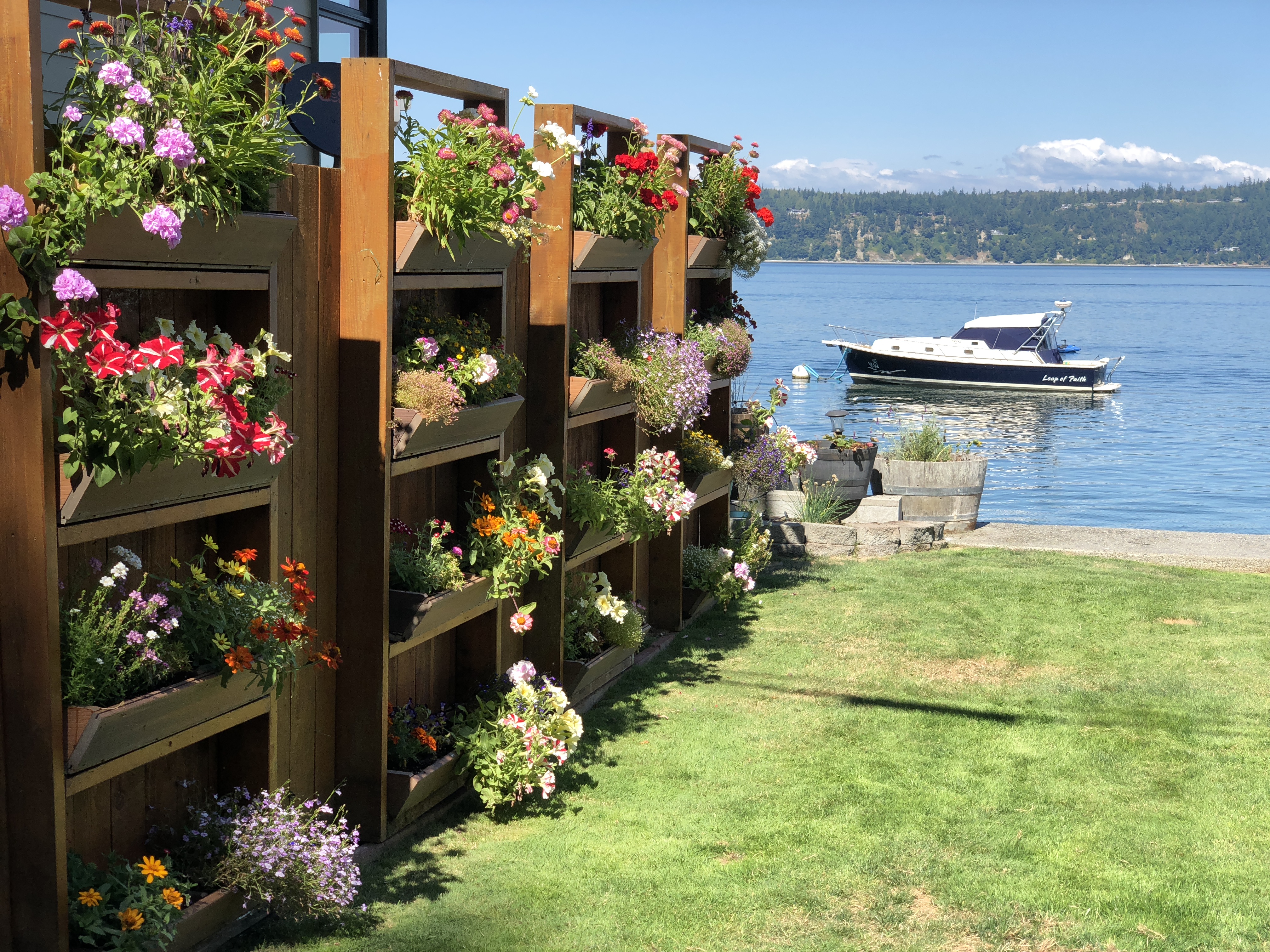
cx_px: 635
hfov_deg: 36.8
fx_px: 1908
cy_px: 476
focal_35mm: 52
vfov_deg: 28.0
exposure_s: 1/607
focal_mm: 6
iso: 16
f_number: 2.4
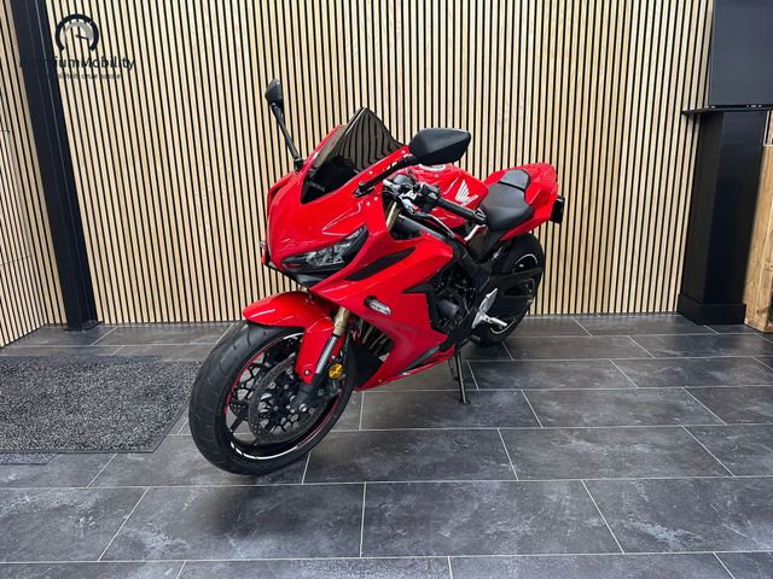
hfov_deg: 71.6
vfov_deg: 56.8
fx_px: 536
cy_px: 290
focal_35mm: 24
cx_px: 386
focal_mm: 6.86
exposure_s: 1/50
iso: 200
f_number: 1.78
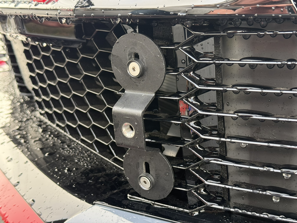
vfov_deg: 30.3
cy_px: 112
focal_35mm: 48
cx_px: 148
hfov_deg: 39.7
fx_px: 412
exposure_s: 1/145
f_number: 1.78
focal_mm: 6.76
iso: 160
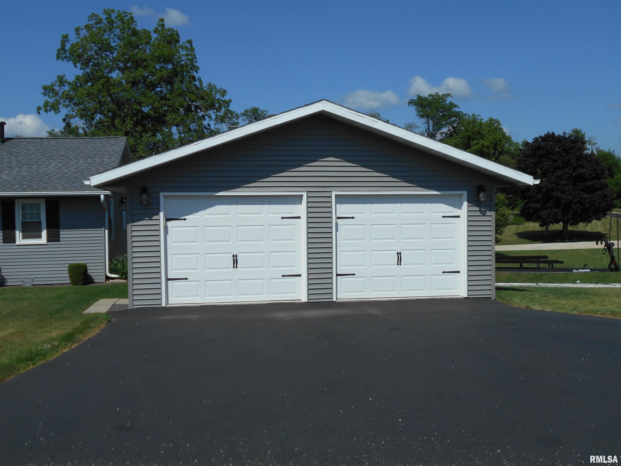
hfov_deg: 50.1
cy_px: 233
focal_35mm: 37
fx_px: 664
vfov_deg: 38.7
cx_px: 310
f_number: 3.9
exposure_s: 1/1600
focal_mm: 6.7
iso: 80
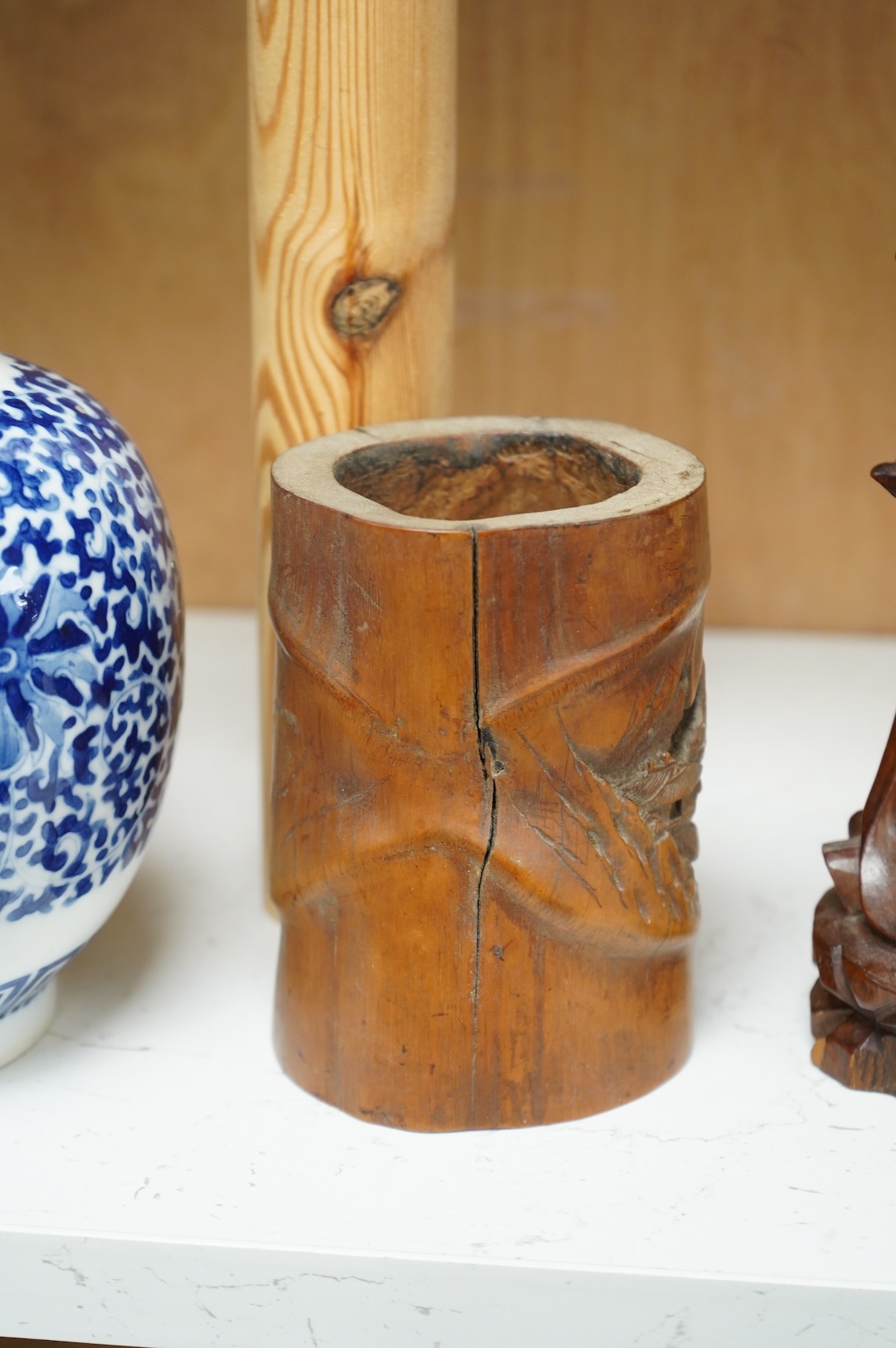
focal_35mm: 70
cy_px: 674
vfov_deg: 28.9
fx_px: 2618
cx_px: 448
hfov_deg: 19.4
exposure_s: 1/100
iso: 2500
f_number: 6.3
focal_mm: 70
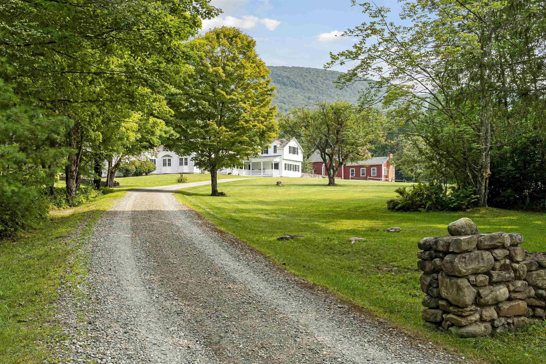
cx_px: 273
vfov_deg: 35.9
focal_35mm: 37
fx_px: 561
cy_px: 182
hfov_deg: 51.9
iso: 250
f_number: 8
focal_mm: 25
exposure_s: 1/250
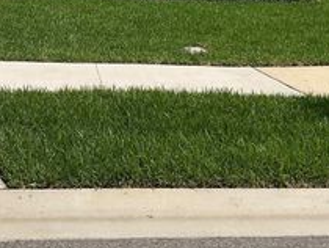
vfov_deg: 20.5
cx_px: 114
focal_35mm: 69
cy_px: -15
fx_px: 657
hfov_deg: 28.0
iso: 20
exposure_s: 1/4065
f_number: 1.8
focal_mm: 3
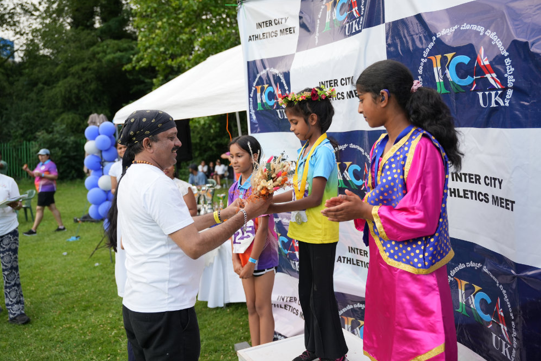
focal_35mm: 33
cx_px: 269
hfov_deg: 57.6
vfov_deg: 40.3
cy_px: 176
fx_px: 492
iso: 250
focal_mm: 31.7
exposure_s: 1/800
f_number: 2.8
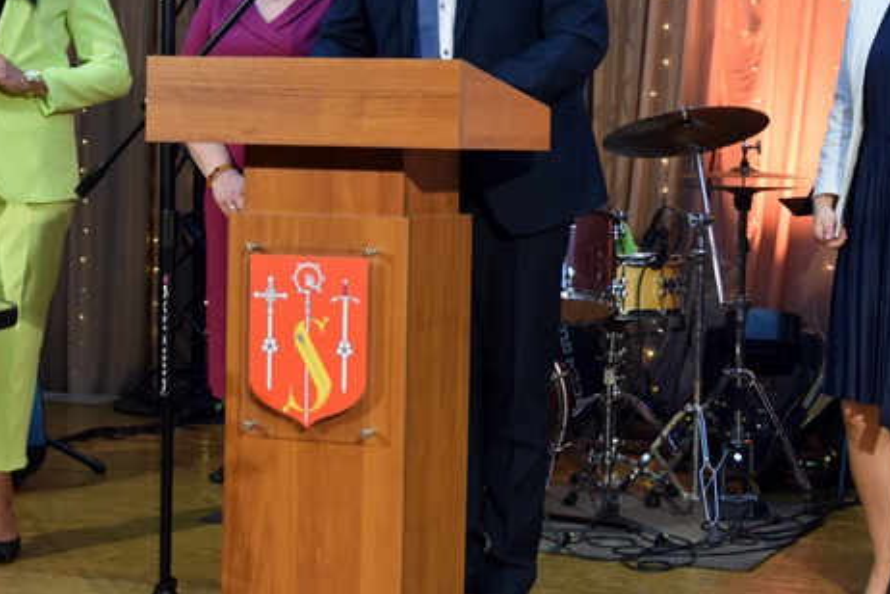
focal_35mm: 76
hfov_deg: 26.3
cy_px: 185
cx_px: 672
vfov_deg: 17.9
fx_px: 1879
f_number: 4.5
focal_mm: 26
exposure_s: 1/100
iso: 900
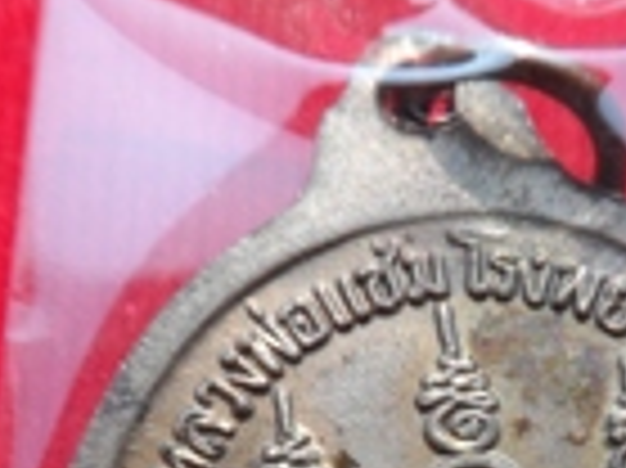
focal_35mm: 69
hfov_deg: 28.1
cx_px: 401
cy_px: 630
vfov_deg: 19.4
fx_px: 1247
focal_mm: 4
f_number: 4.5
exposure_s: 1/250
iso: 80
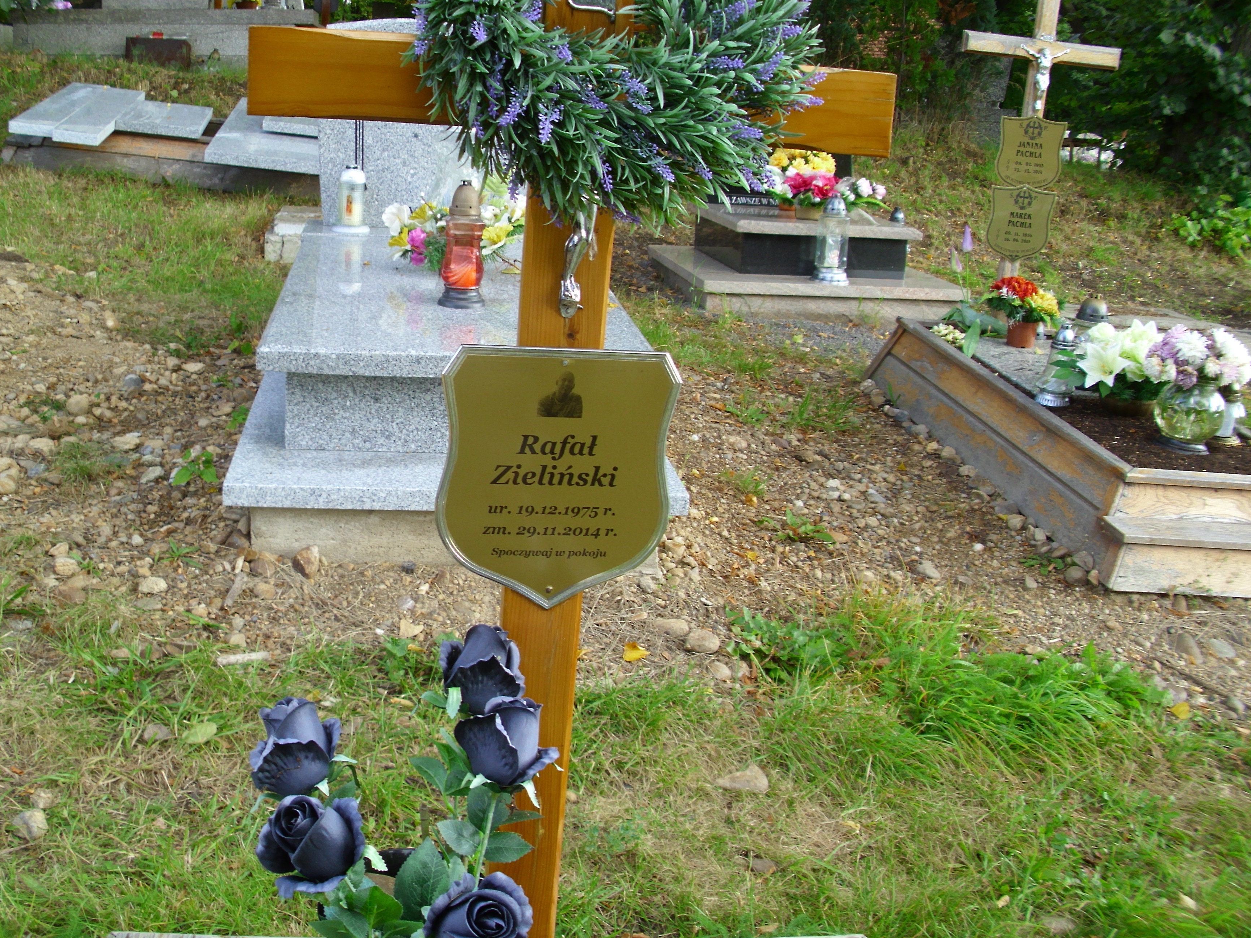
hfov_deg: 50.1
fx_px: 1337
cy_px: 458
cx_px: 591
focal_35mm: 37
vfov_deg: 38.7
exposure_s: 1/86
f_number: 3
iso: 50
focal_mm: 6.2
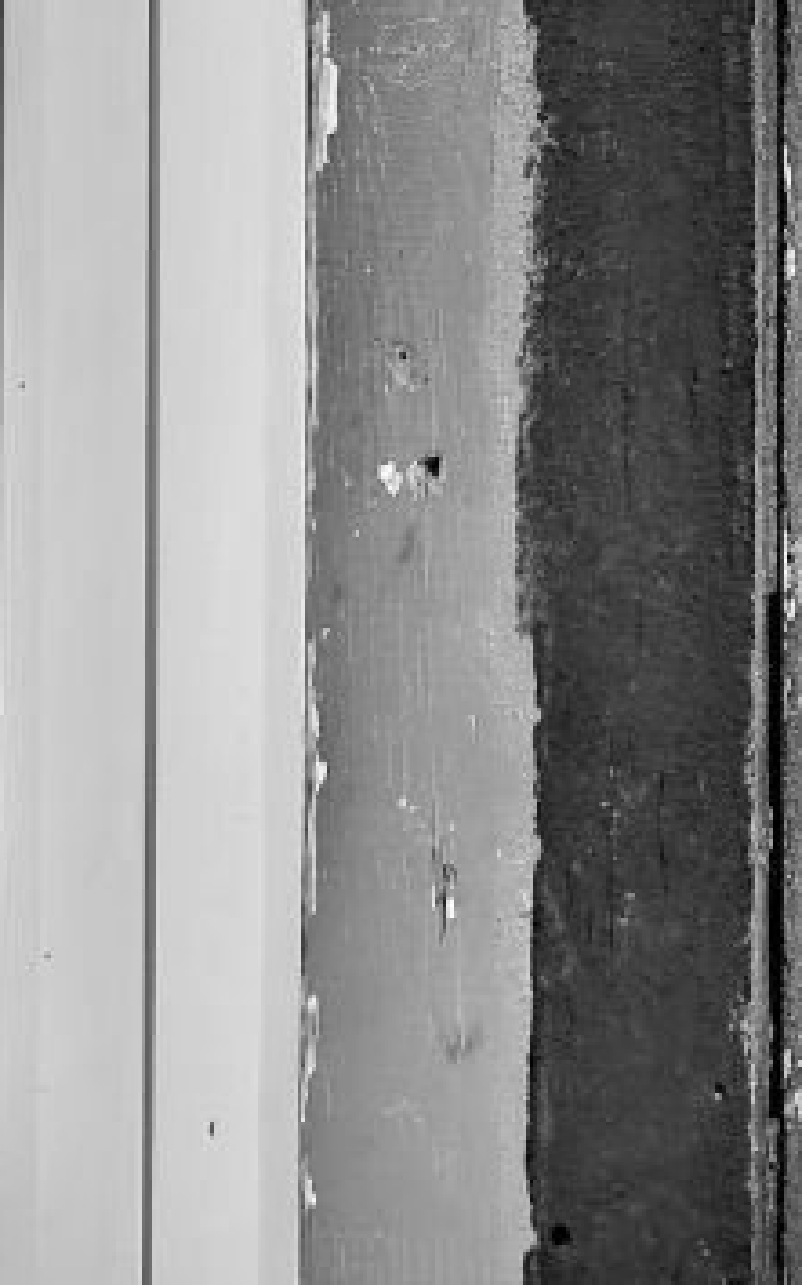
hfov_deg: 5.8
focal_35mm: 218
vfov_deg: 9.1
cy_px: -1231
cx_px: 1922
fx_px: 7630
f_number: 5.6
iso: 100
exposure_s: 1/160
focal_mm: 37
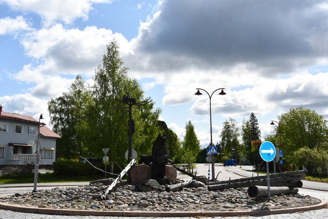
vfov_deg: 29.9
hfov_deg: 43.6
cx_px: 164
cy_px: 110
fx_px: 410
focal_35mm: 45
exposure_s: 1/250
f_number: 11
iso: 100
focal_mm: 30
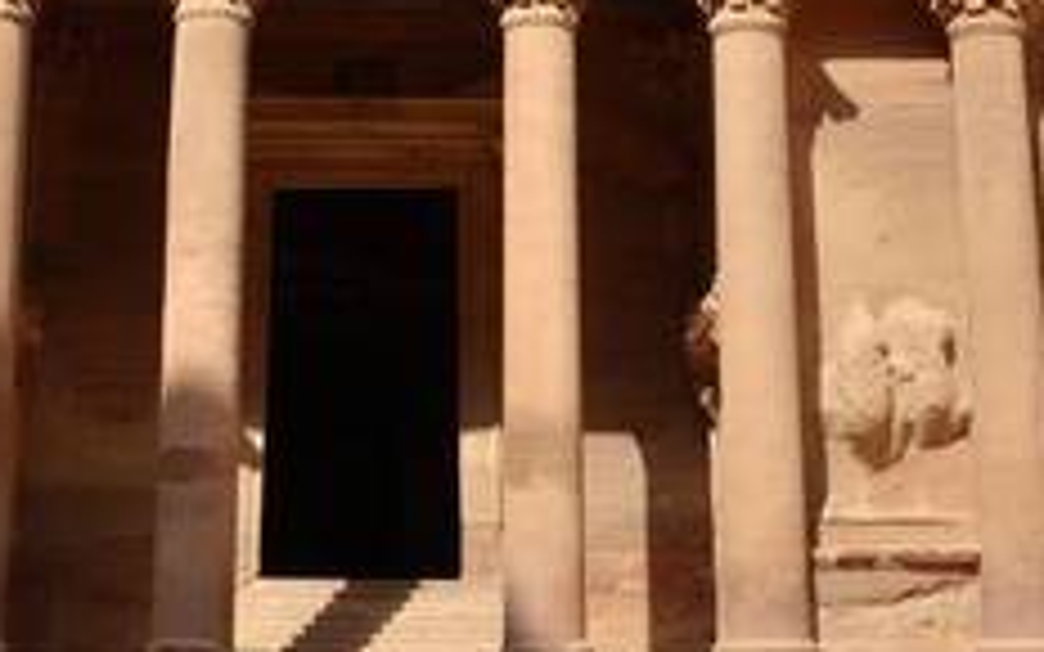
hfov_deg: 24.9
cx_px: 439
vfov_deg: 15.2
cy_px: -126
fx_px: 2362
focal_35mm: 83
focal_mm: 18
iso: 100
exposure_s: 1/250
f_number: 9
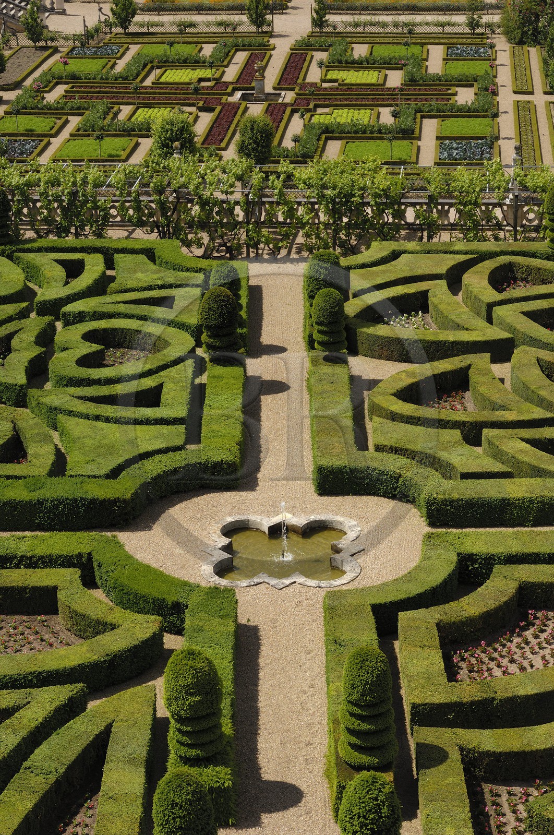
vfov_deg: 27.0
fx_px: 1736
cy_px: 418
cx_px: 277
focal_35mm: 75
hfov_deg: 18.1
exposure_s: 1/200
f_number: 8
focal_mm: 50
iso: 100
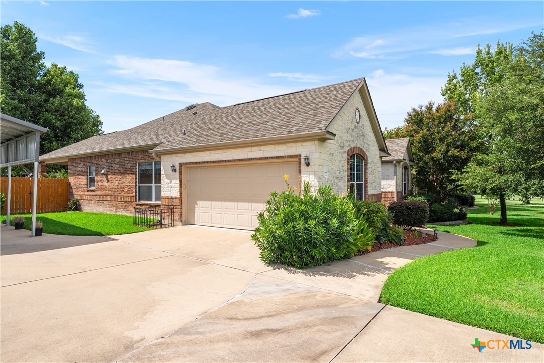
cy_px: 182
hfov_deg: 84.0
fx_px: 302
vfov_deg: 61.9
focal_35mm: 20
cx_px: 272
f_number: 8
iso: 100
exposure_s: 1/125
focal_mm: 20
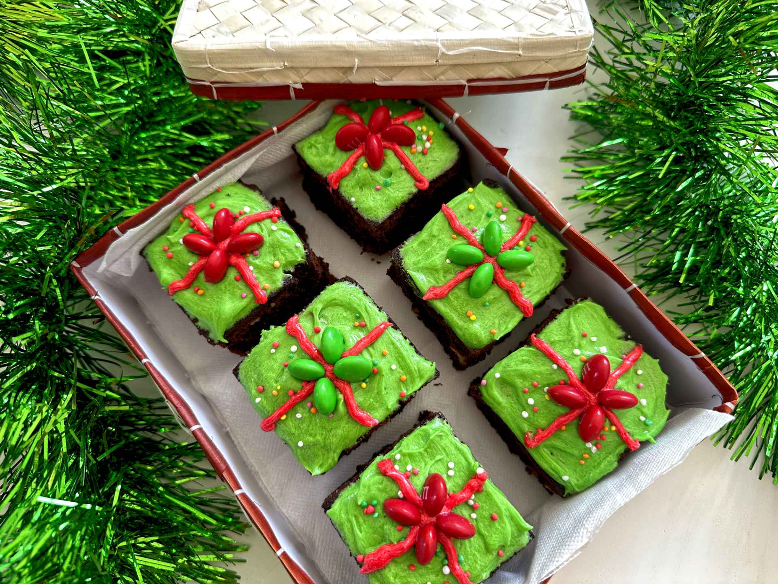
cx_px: 389
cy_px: 292
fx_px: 539
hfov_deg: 71.6
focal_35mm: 24
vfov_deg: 56.8
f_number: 1.8
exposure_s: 1/121
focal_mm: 6.9
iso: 125
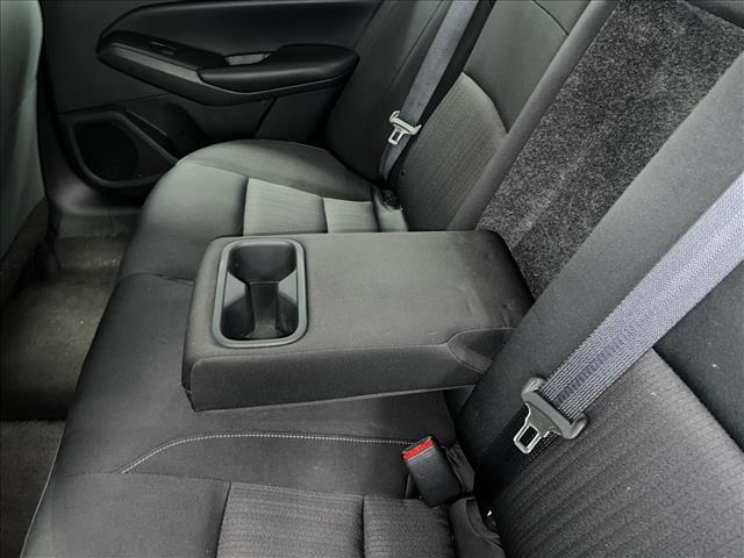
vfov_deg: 53.1
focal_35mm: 26
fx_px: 559
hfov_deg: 67.3
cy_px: 279
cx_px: 372
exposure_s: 1/4
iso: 64
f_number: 1.5
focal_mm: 5.7
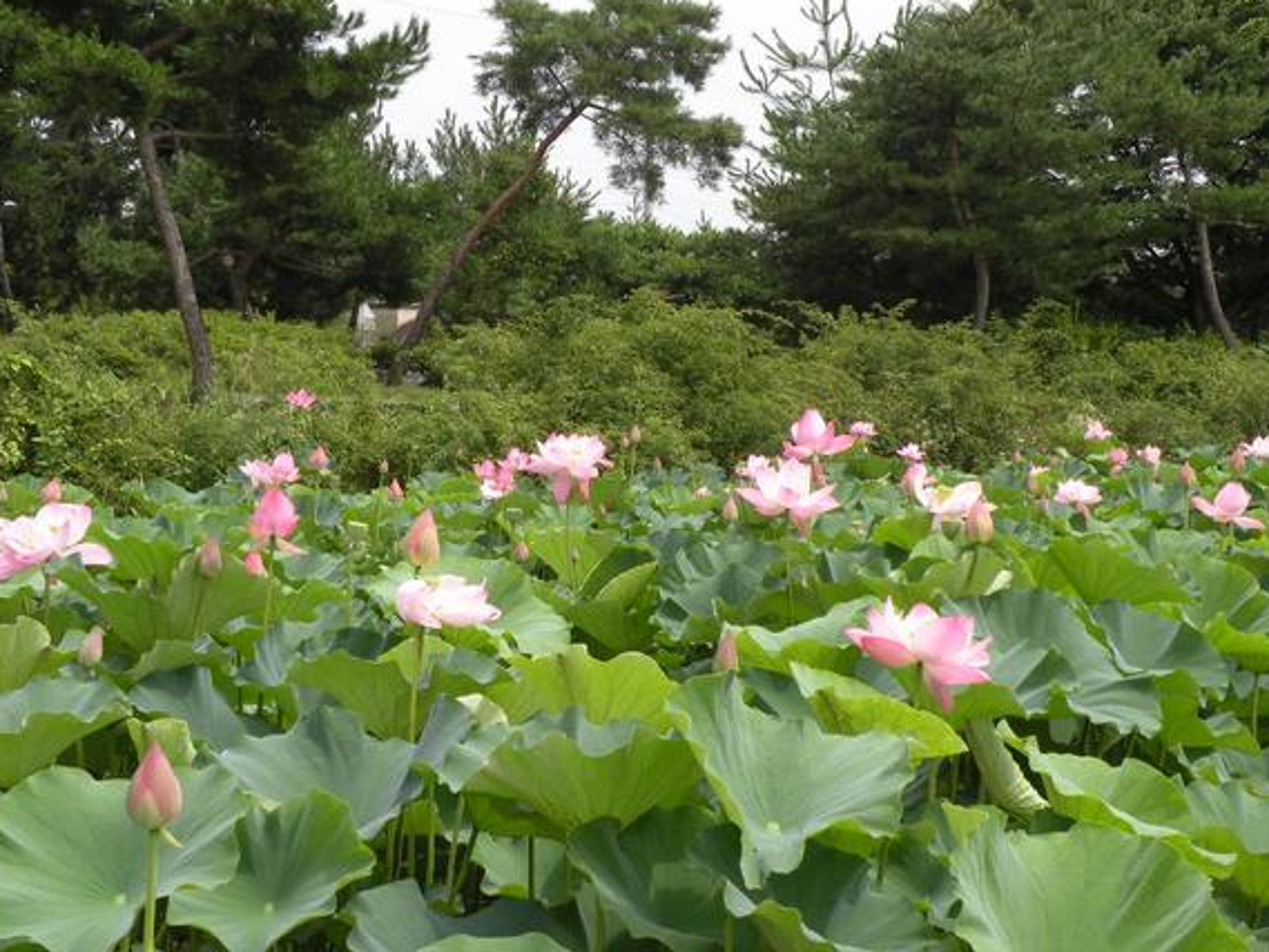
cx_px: 584
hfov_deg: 30.7
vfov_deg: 23.3
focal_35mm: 63
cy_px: 490
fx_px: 2310
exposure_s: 1/224
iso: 64
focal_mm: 9.8
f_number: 5.6
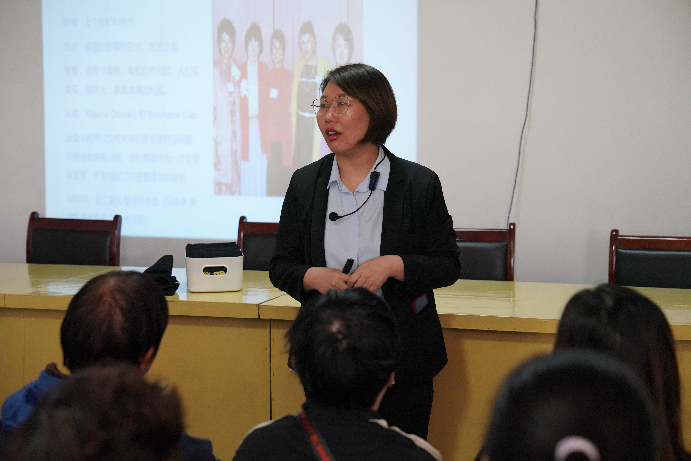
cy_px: 230
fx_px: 1325
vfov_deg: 19.7
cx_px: 346
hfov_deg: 29.2
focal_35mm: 69
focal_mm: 69
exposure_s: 1/160
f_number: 4
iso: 8000
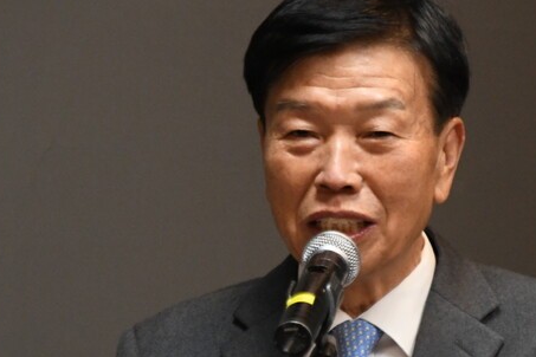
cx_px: 306
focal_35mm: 848
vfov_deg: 1.6
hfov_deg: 2.4
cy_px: 277
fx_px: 12625
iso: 4000
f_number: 5.6
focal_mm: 300
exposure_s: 1/100
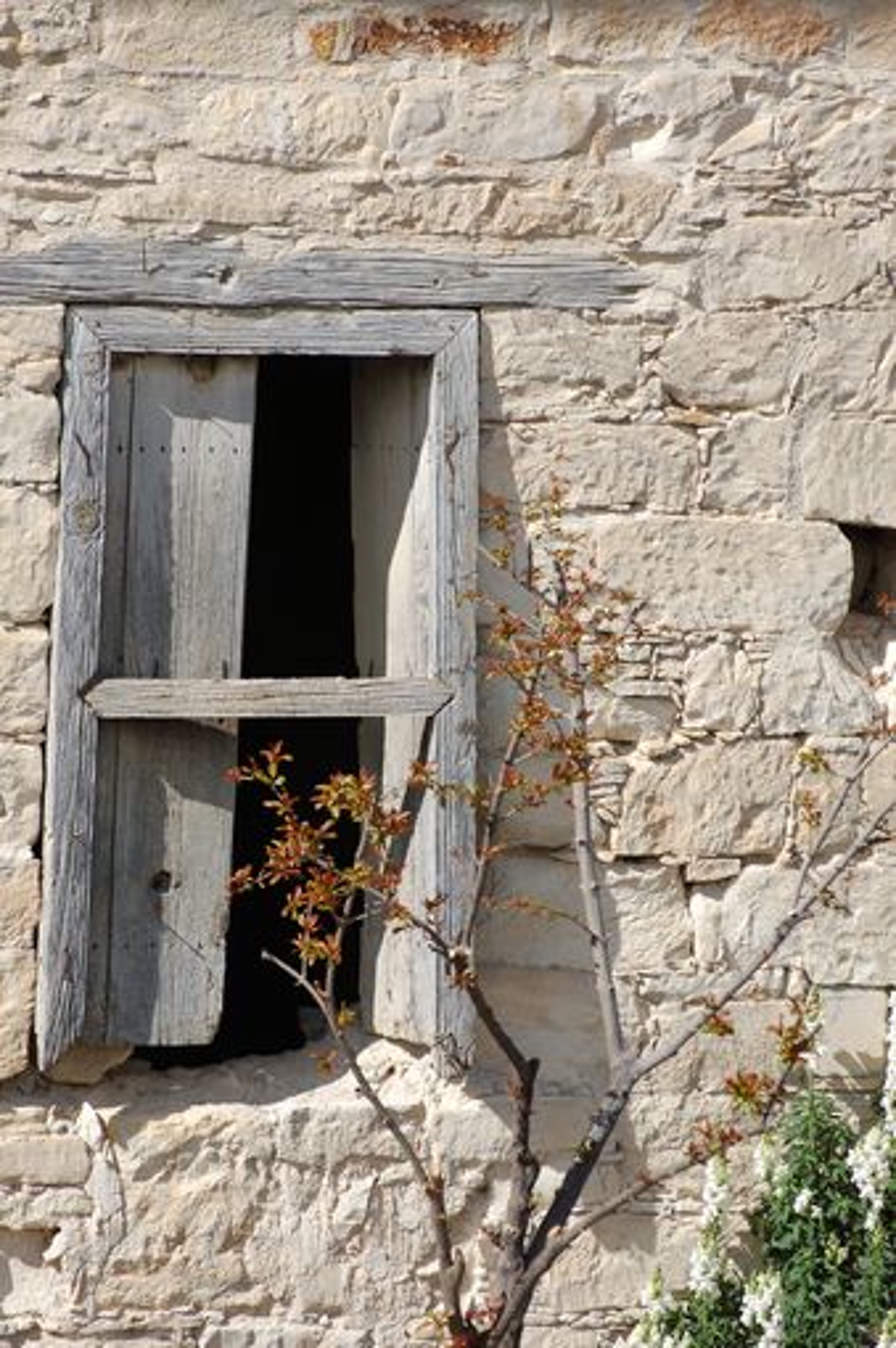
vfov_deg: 7.6
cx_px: 448
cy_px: 674
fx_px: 10100
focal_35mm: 270
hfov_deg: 5.1
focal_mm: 180
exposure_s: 1/2000
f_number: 5.6
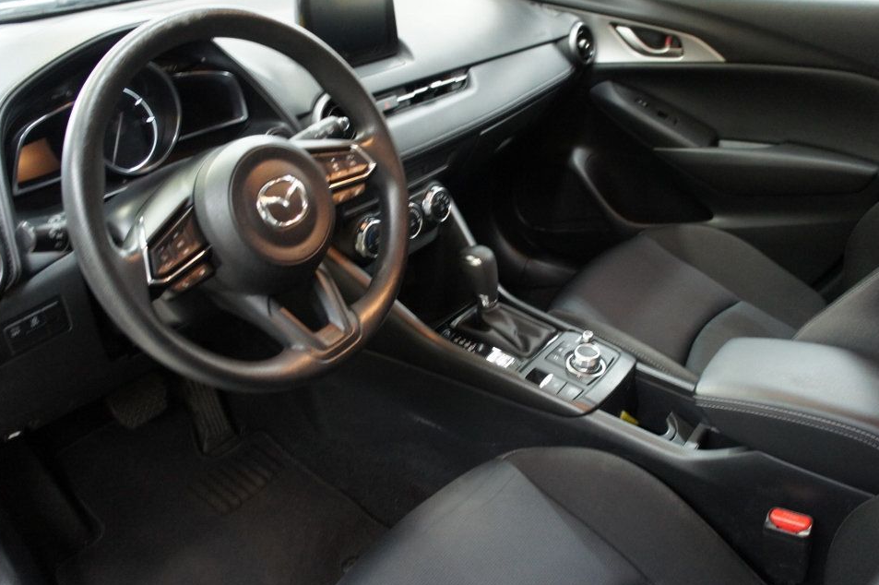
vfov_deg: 44.9
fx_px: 708
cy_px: 312
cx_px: 458
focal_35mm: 29
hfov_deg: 63.7
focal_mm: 18
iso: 1600
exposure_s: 1/25
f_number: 3.5
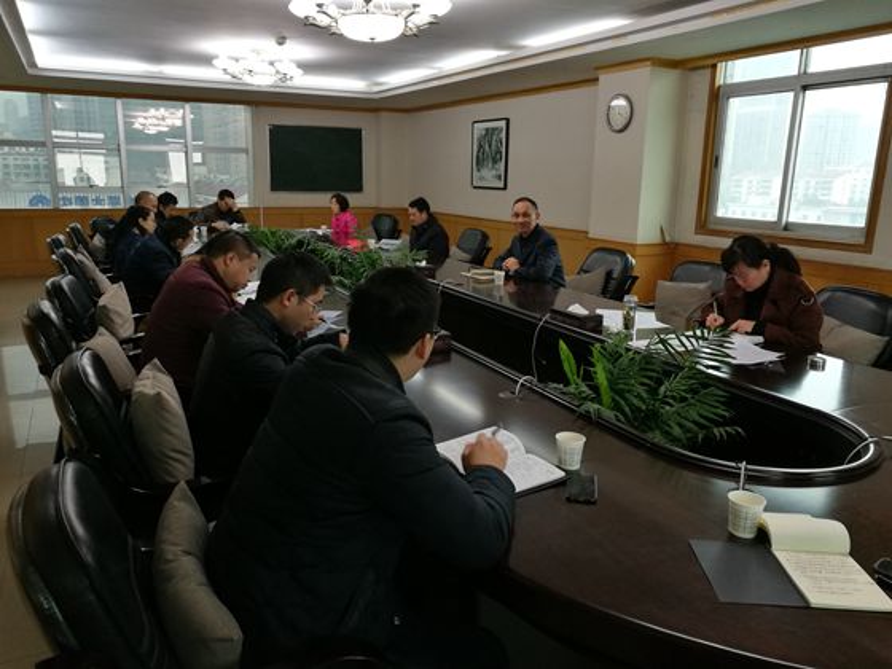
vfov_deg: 51.4
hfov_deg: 65.3
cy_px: 334
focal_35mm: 27
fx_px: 696
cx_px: 446
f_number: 2.2
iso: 250
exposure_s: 1/33.3
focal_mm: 4.5
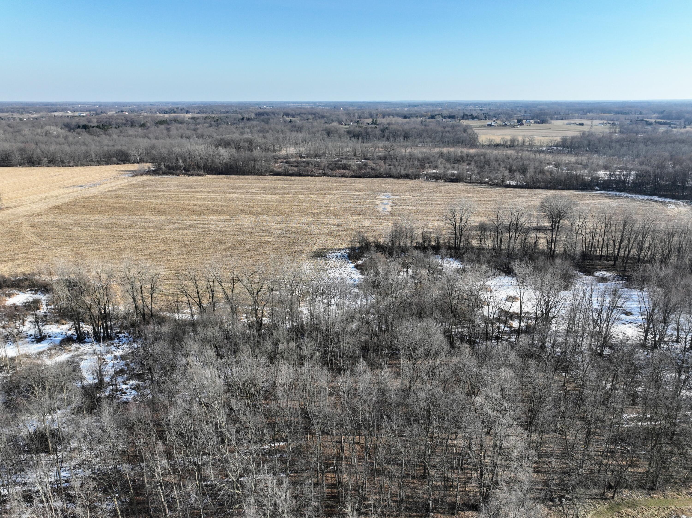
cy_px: 259
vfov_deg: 56.8
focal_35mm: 24
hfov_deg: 71.6
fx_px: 480
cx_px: 346
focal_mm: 12.29
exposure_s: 1/1250
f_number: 2.8
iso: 130
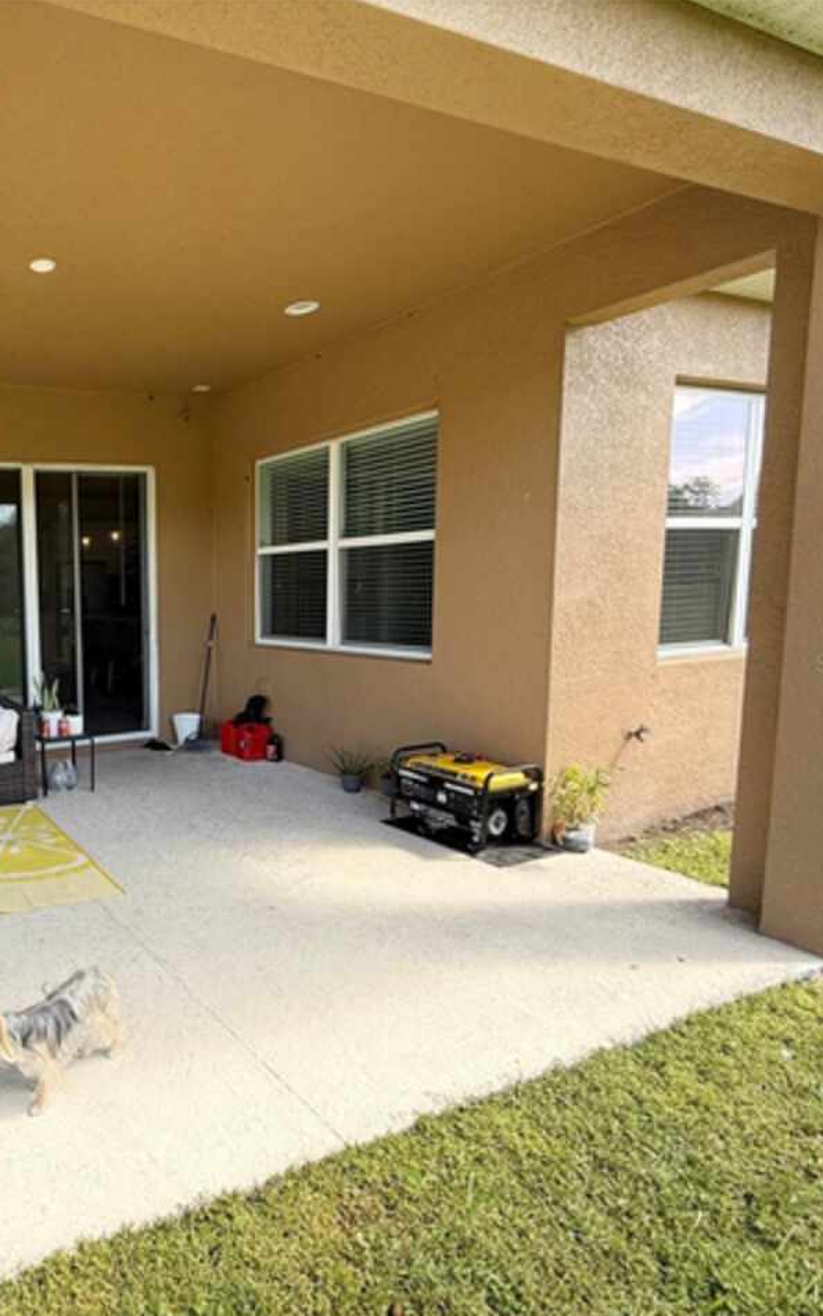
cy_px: 662
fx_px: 718
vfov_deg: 85.1
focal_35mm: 20
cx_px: 33
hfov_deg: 50.4
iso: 50
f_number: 2.2
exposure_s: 1/240
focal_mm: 2.22
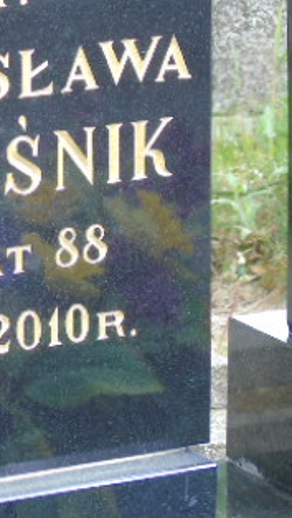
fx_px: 3779
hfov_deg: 4.4
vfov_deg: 7.8
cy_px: 178
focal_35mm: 275
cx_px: -54
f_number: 4.6
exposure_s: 1/30
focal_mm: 22
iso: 100
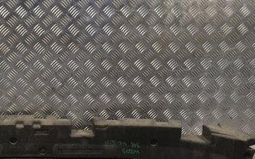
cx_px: 23
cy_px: 88
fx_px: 410
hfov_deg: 32.7
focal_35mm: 59
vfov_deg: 22.0
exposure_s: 1/320
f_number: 9
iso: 3200
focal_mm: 20
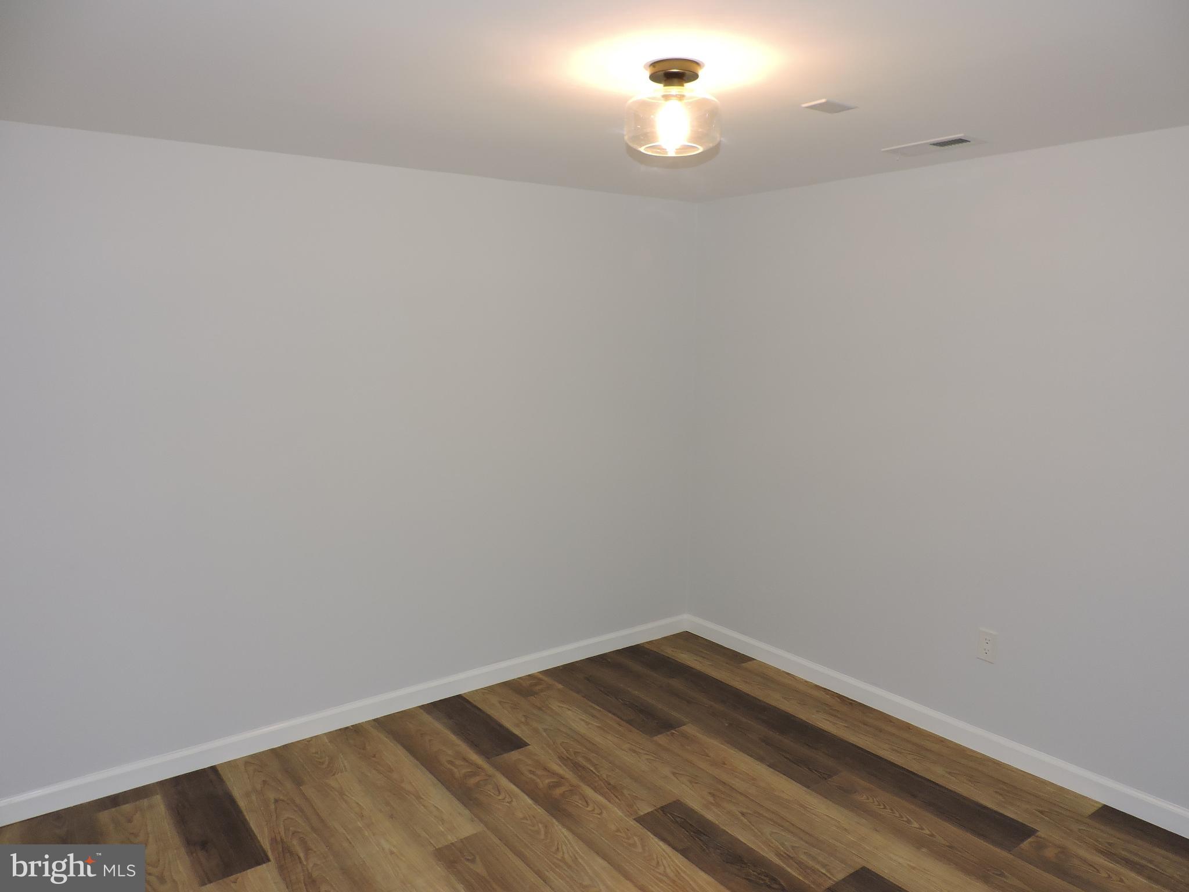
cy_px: 446
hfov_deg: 71.6
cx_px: 594
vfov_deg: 56.8
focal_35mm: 24
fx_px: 824
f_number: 3
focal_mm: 4.3
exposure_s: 1/30
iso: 200
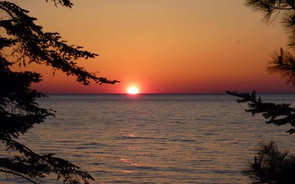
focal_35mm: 126
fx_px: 1013
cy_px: 113
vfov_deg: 10.4
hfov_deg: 16.6
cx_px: 142
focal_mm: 20.2
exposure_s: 1/200
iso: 80
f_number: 5.3
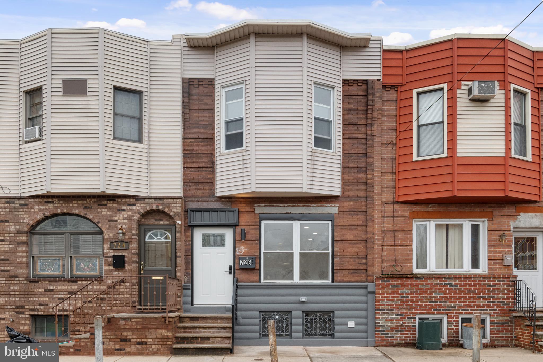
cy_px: 181
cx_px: 272
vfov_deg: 43.6
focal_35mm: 30
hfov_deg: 61.9
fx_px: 452
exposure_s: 1/125
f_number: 9
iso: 640
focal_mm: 20
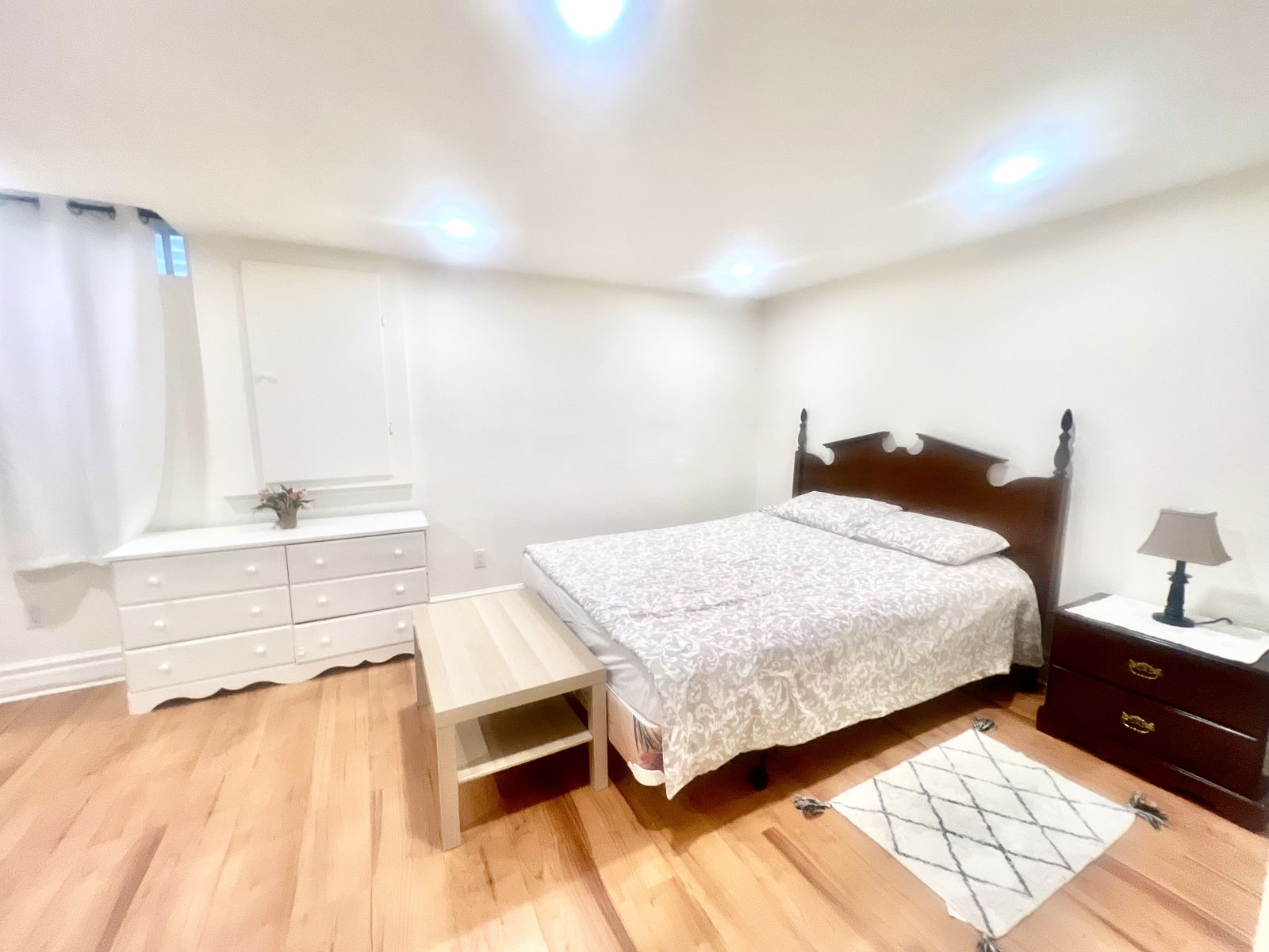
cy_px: 476
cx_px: 634
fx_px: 477
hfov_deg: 106.2
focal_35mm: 13
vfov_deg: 89.9
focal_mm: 1.57
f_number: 1.8
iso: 200
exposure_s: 1/120
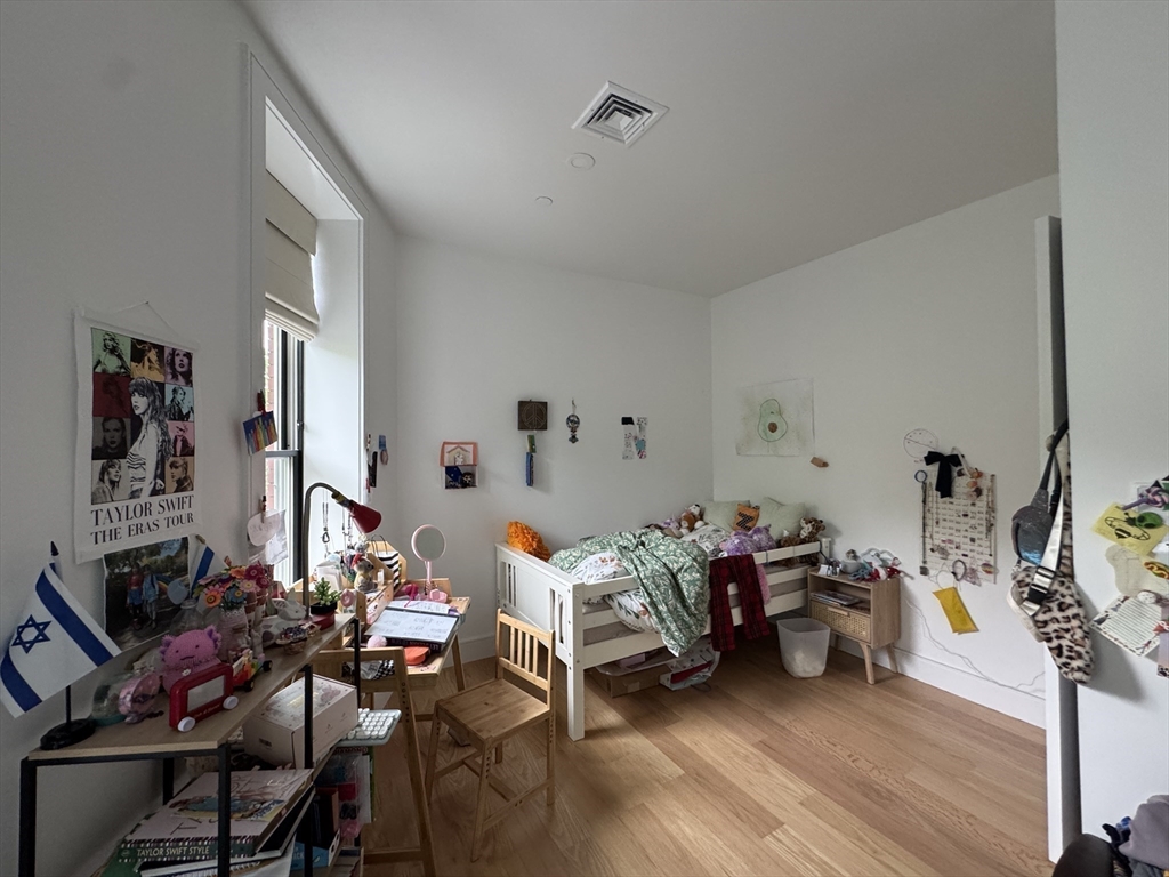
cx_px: 584
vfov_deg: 85.7
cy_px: 438
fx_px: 473
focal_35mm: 14
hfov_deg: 102.1
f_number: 2.2
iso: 250
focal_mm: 2.22
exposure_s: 1/120
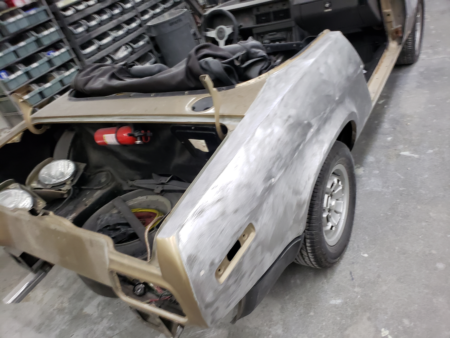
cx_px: 225
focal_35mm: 26
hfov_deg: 67.3
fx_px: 338
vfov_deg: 53.1
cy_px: 169
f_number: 2.4
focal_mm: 4.3
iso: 400
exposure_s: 1/120
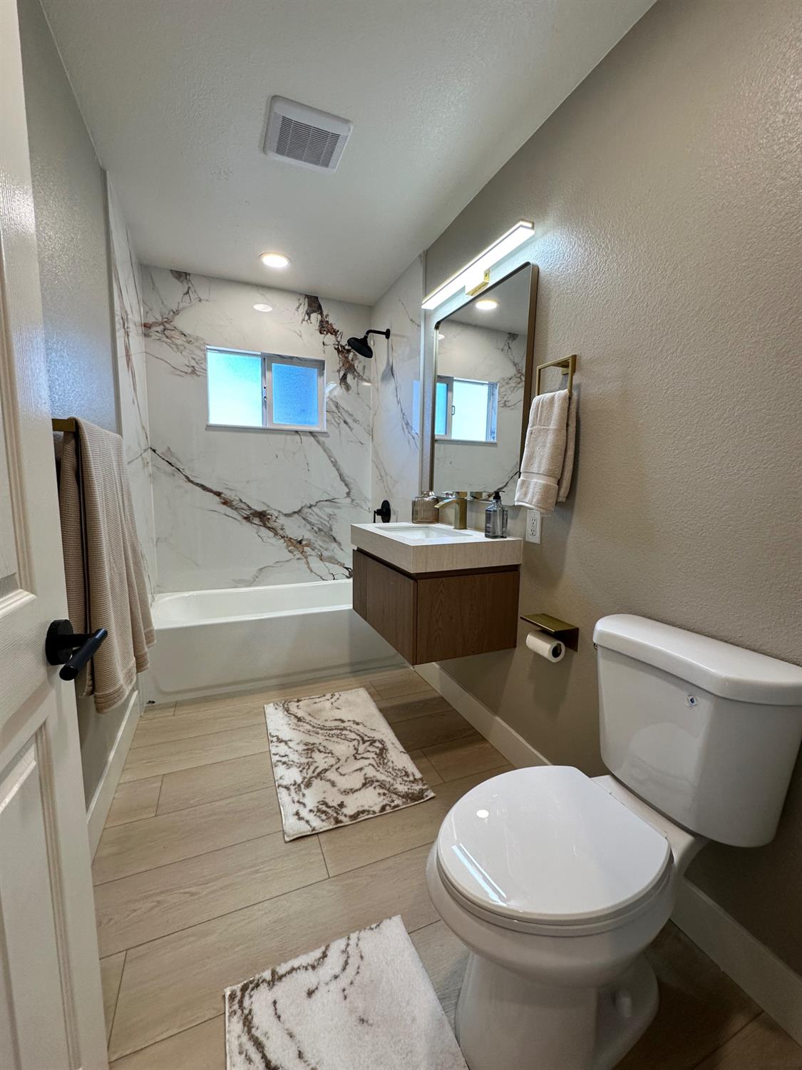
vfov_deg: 102.1
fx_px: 432
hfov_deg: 85.7
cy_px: 535
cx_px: 401
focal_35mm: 14
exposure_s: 1/120
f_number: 2.2
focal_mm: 2.22
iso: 100
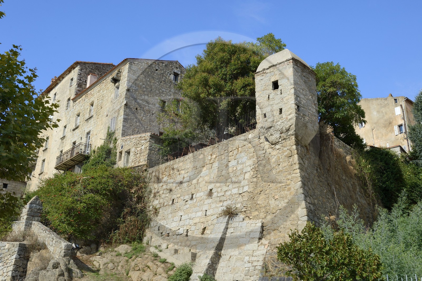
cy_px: 140
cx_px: 211
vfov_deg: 36.8
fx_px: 422
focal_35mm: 36
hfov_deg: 53.2
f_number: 13
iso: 200
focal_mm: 36
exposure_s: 1/250
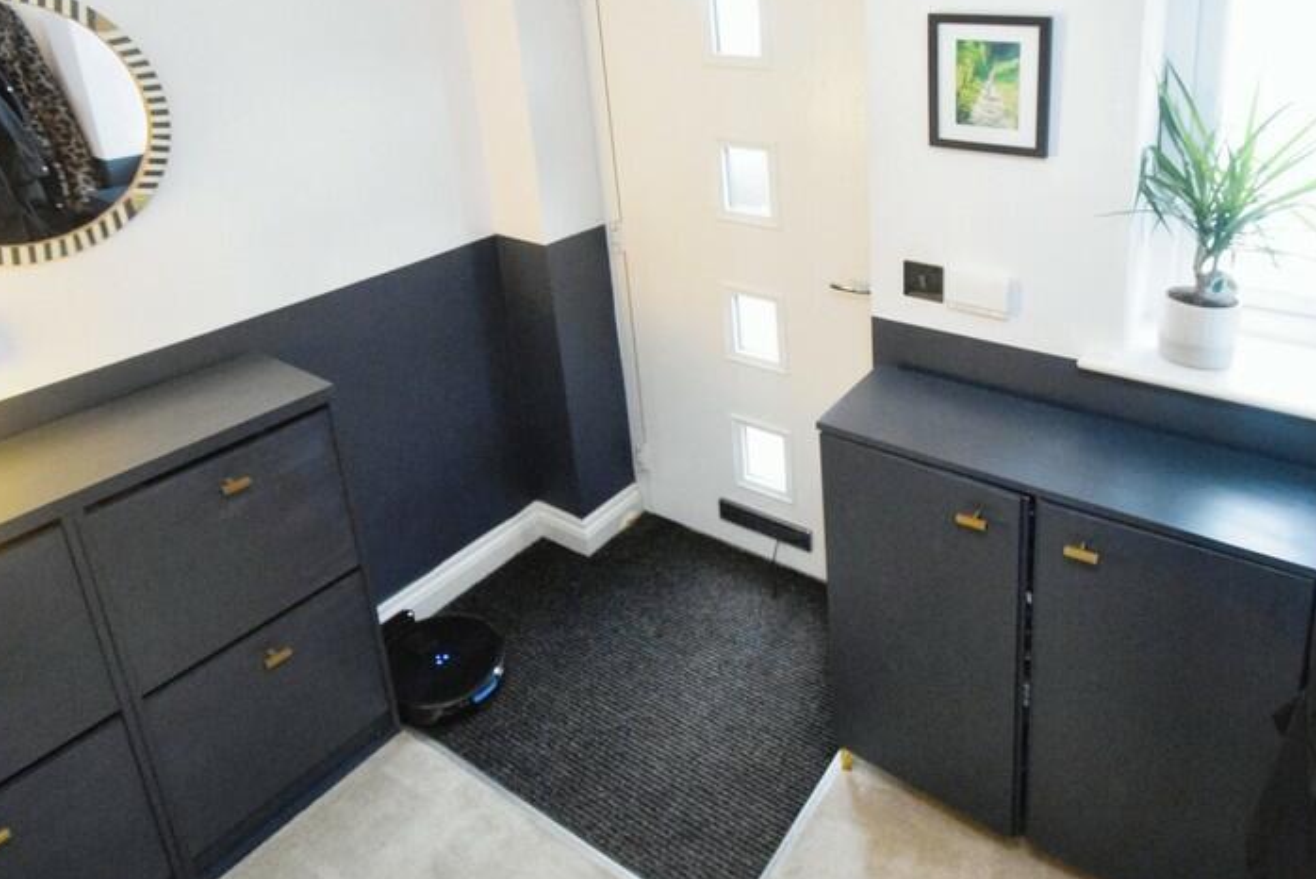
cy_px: 484
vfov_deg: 57.2
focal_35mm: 22
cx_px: 671
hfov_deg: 78.5
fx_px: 805
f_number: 3.5
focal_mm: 10
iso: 3600
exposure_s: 1/60
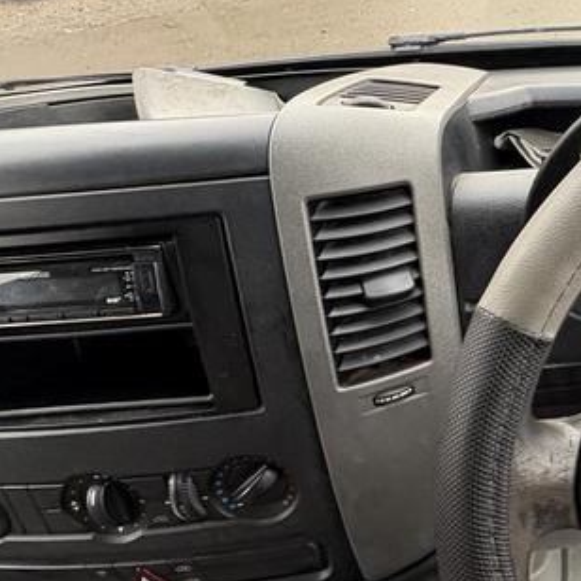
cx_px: 645
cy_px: 257
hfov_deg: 38.0
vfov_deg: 46.0
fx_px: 684
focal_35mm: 36
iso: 160
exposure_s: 1/99
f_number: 2.2
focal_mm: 2.22
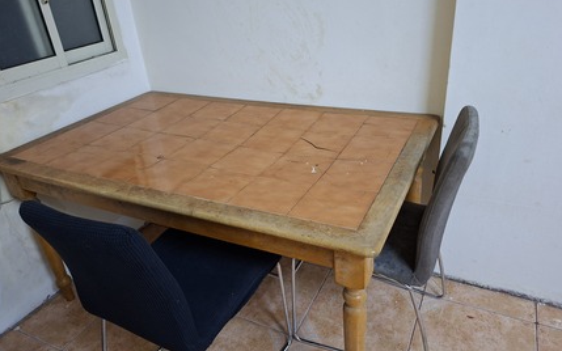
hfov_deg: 70.4
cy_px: 179
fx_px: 398
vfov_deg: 47.6
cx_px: 276
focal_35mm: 26
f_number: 1.8
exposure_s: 1/25
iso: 500
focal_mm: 5.54
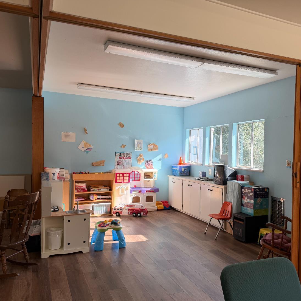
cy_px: 154
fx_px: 285
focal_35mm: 29
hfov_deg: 55.4
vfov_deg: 55.6
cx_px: 171
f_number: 1.78
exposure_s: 1/353
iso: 100
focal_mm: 6.76
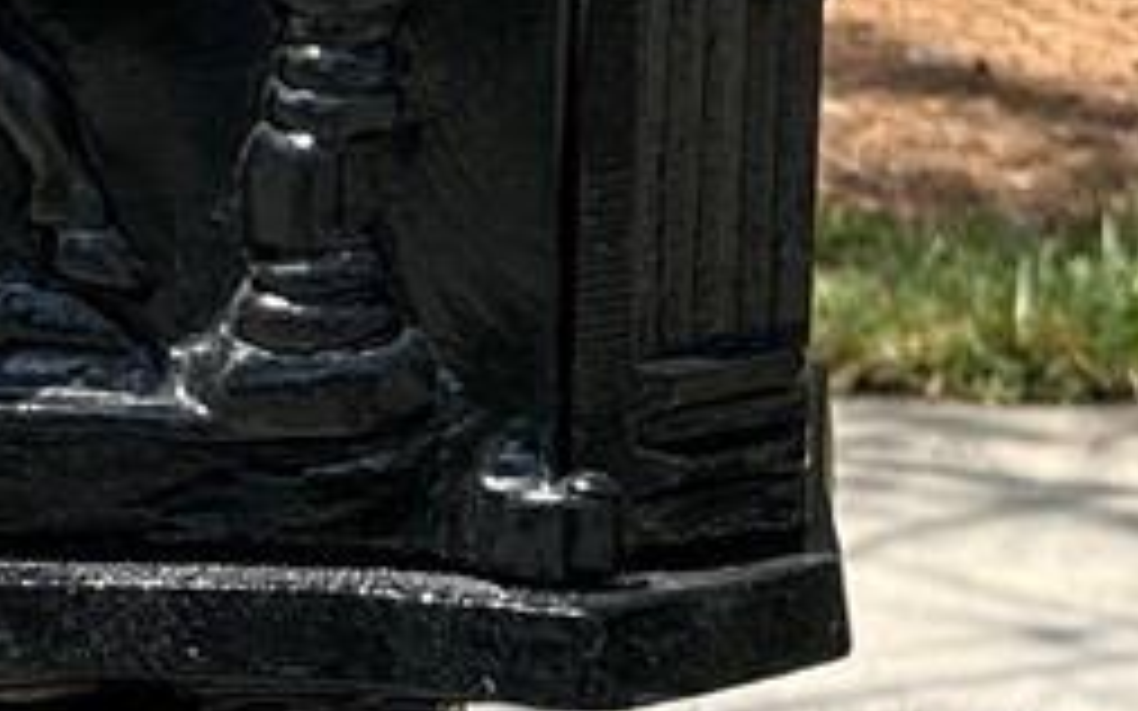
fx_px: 5395
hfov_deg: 11.8
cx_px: -184
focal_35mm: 174
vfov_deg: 7.5
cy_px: 729
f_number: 1.5
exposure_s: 1/2404
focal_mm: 5.7
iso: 50
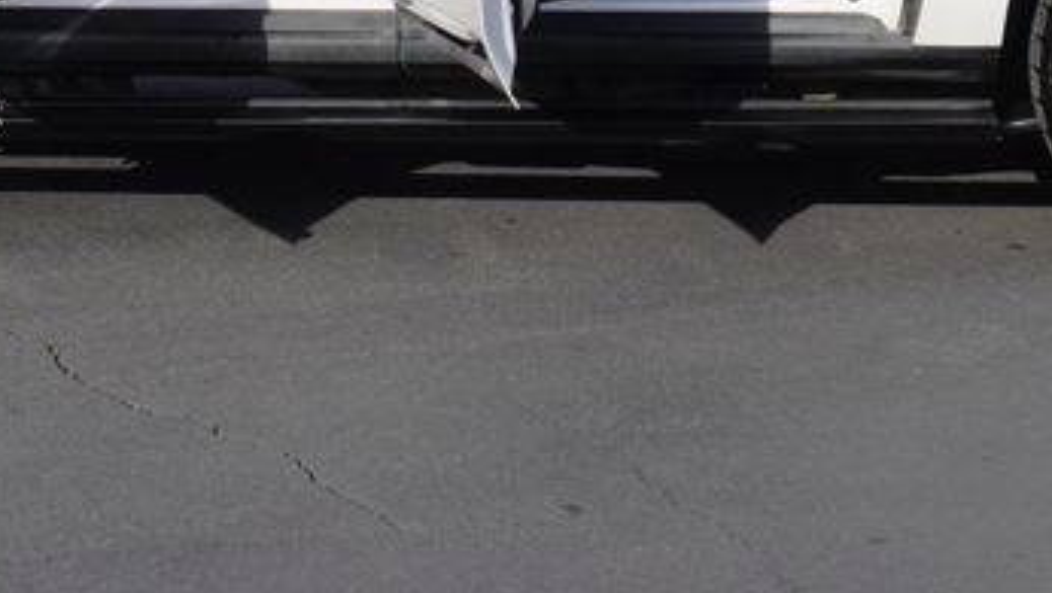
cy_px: -210
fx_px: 3504
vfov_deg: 9.5
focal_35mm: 126
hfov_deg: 17.1
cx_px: 496
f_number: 11
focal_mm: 27
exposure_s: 1/160
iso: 100
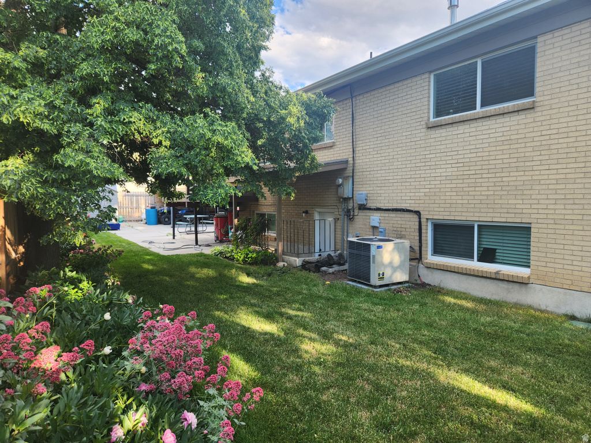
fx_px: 393
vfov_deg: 58.9
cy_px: 222
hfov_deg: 73.9
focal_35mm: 23
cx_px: 296
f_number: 1.8
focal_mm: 5.4
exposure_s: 1/180
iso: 32
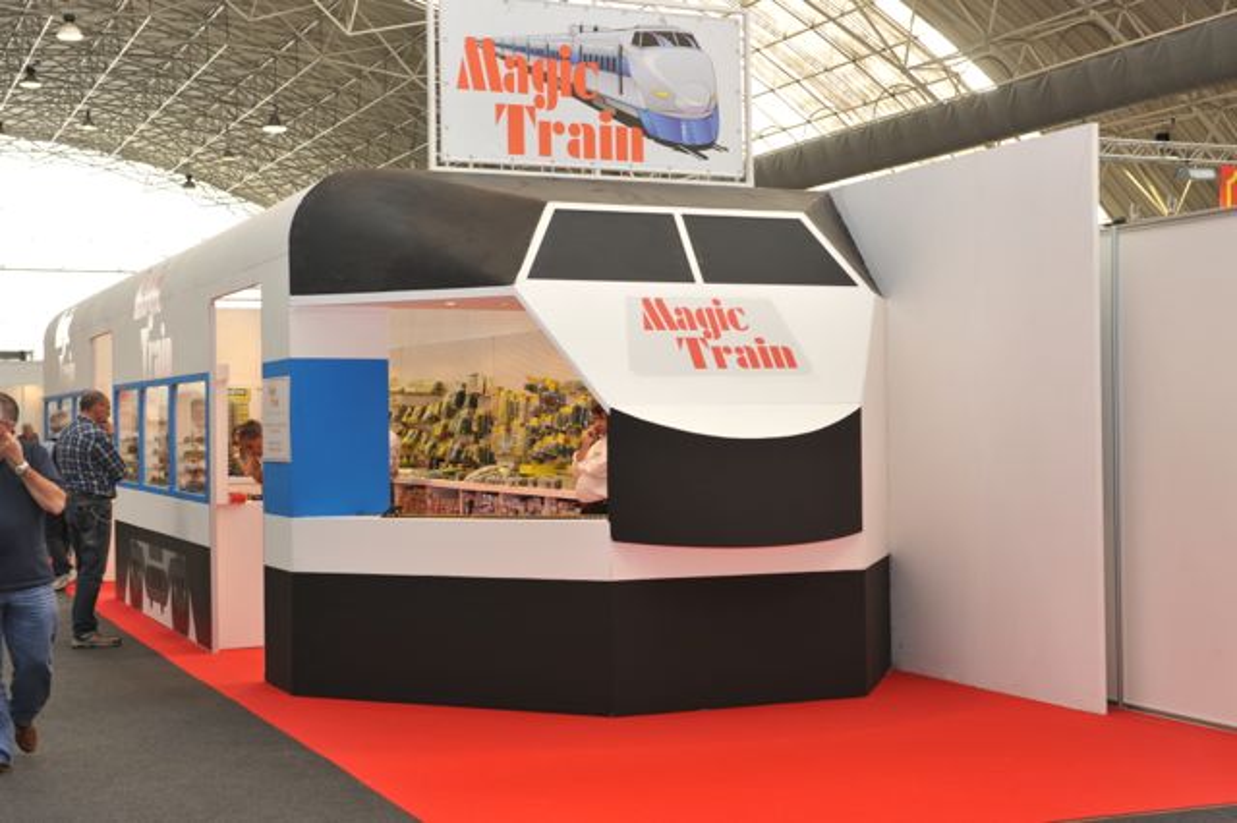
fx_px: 1786
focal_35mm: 52
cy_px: 412
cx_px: 618
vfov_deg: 26.0
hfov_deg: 38.2
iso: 640
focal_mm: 52
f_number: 8
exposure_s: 1/50
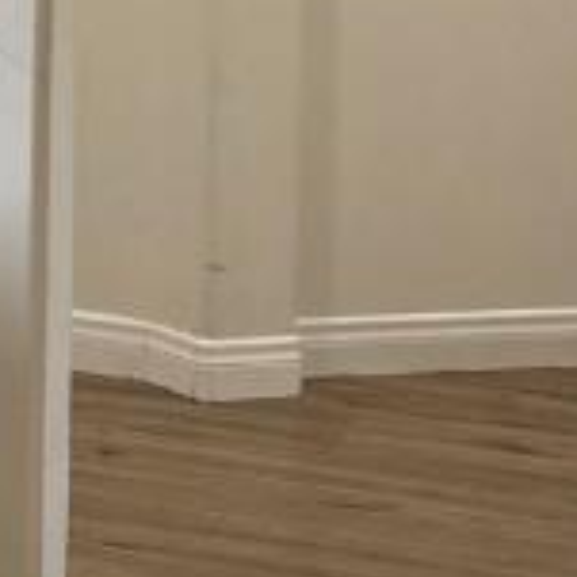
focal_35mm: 211
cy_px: -579
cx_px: -1586
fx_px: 3979
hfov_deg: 6.8
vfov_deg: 7.9
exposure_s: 1/60
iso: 160
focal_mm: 6.76
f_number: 1.78
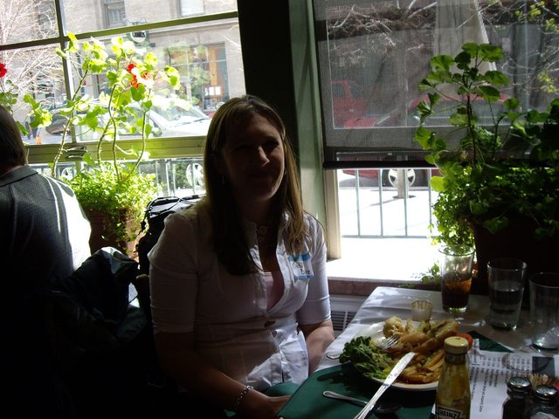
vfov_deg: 37.7
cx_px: 280
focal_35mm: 38
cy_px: 210
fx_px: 614
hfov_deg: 49.0
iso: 100
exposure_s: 1/125
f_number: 2.7
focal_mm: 6.2
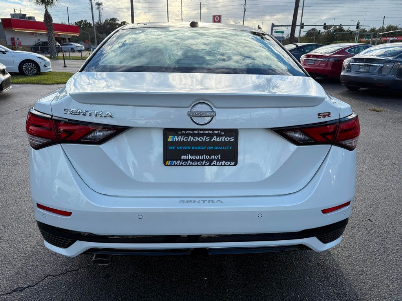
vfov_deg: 56.8
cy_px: 150
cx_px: 201
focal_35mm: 24
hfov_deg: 71.6
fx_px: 279
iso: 80
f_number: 1.78
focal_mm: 6.76
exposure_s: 1/2169
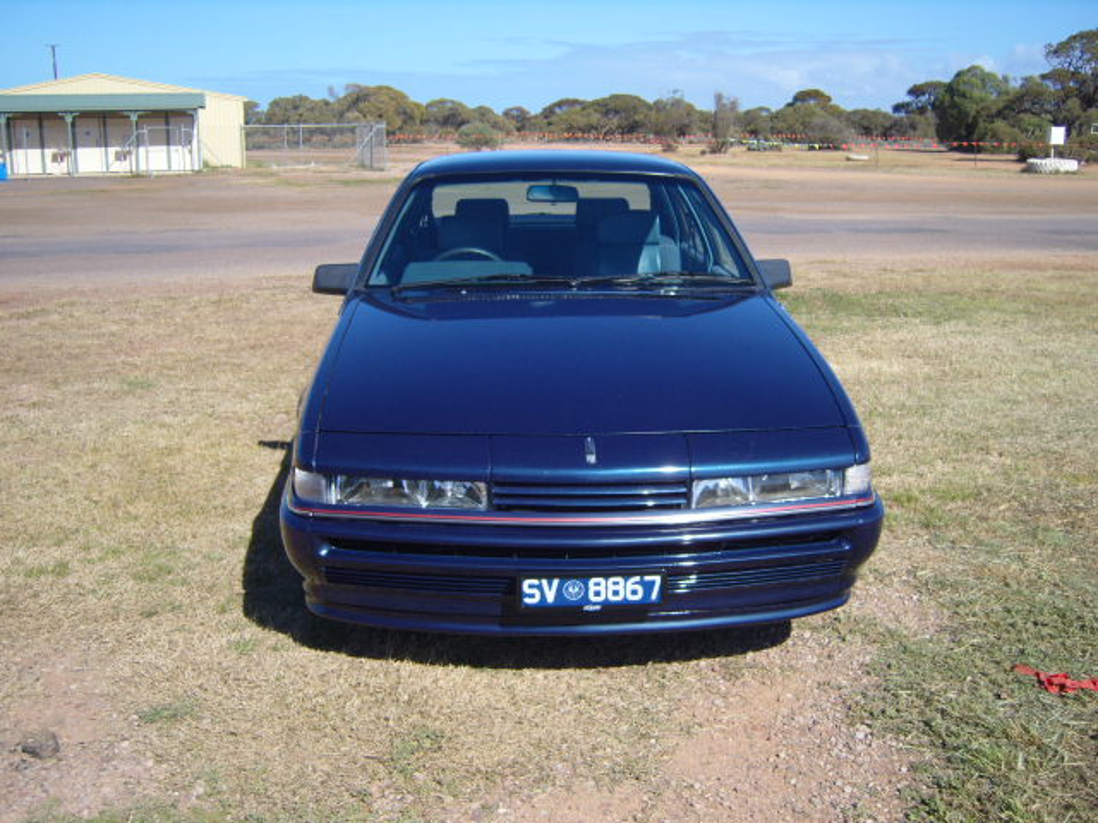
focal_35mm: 35
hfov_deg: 52.6
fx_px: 1110
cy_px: 412
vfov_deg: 40.7
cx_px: 549
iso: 80
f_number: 7.1
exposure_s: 1/250
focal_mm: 7.4
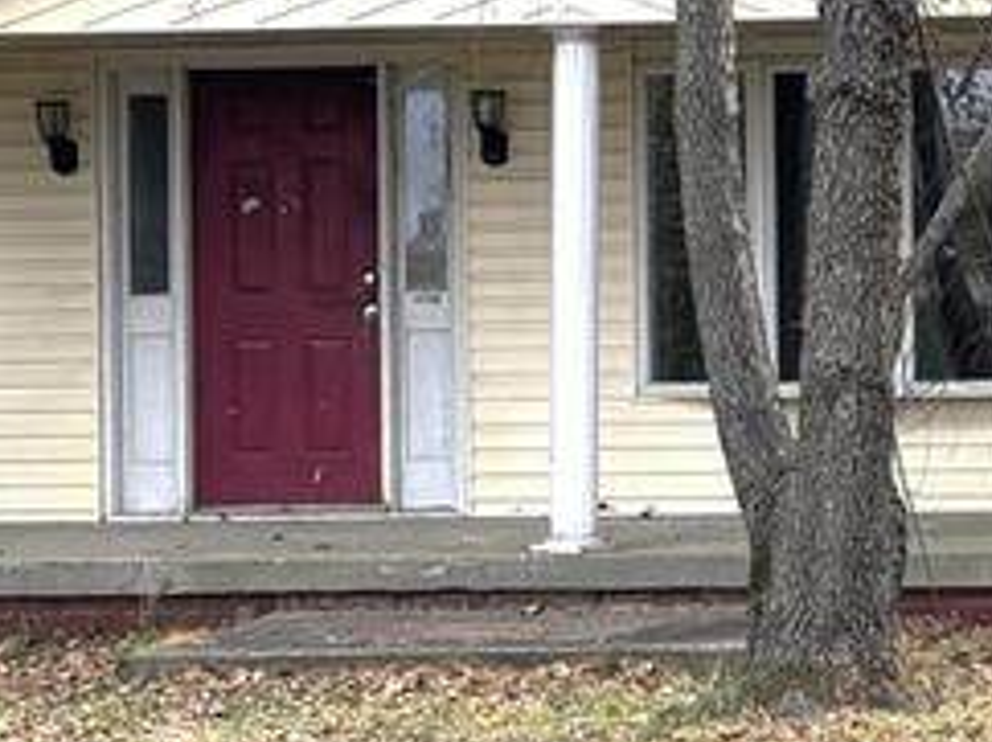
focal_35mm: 144
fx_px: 4123
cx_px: 1140
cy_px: 152
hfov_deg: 13.4
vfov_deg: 10.3
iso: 50
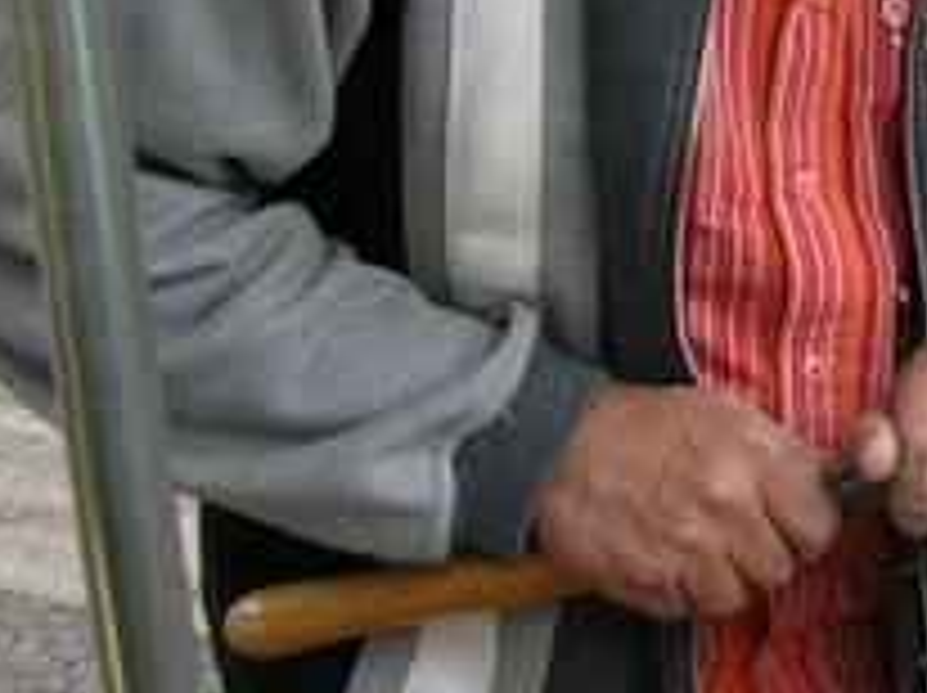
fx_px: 2916
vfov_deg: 13.5
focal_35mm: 109
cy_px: 194
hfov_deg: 16.4
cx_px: 1418
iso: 50
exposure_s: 1/43.4
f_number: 2.8
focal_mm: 5.8
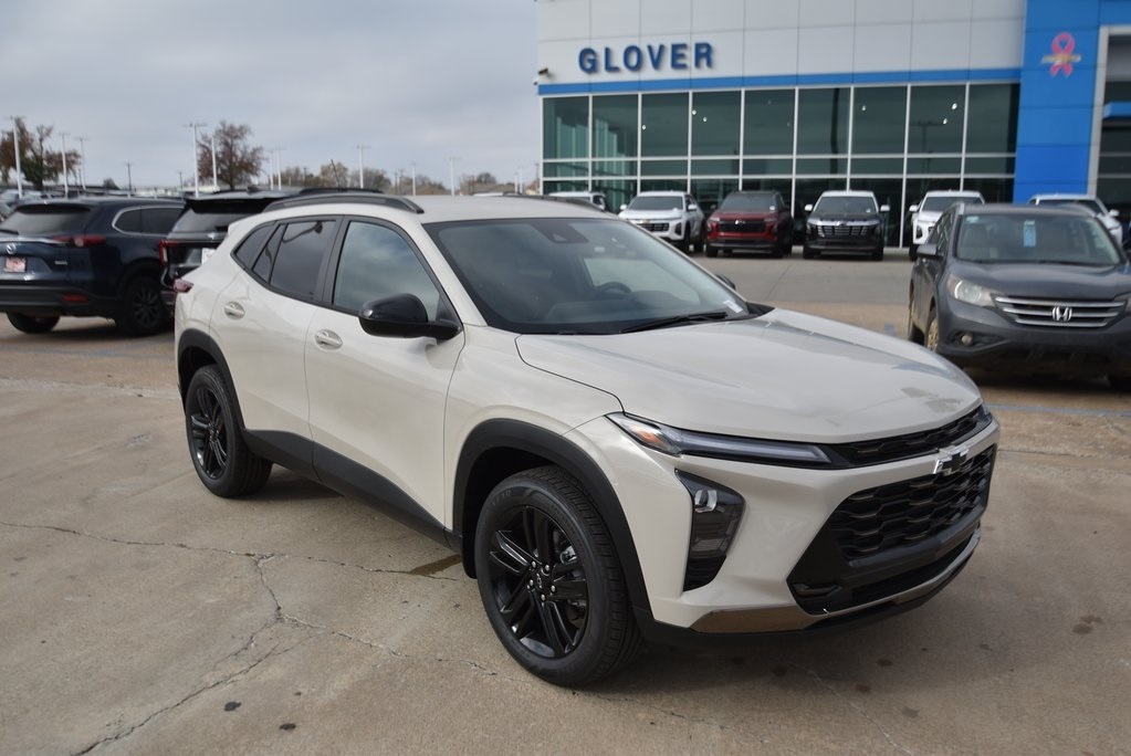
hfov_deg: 61.9
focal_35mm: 30
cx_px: 566
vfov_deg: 43.7
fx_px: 943
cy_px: 378
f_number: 4.5
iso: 100
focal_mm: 20
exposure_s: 1/800
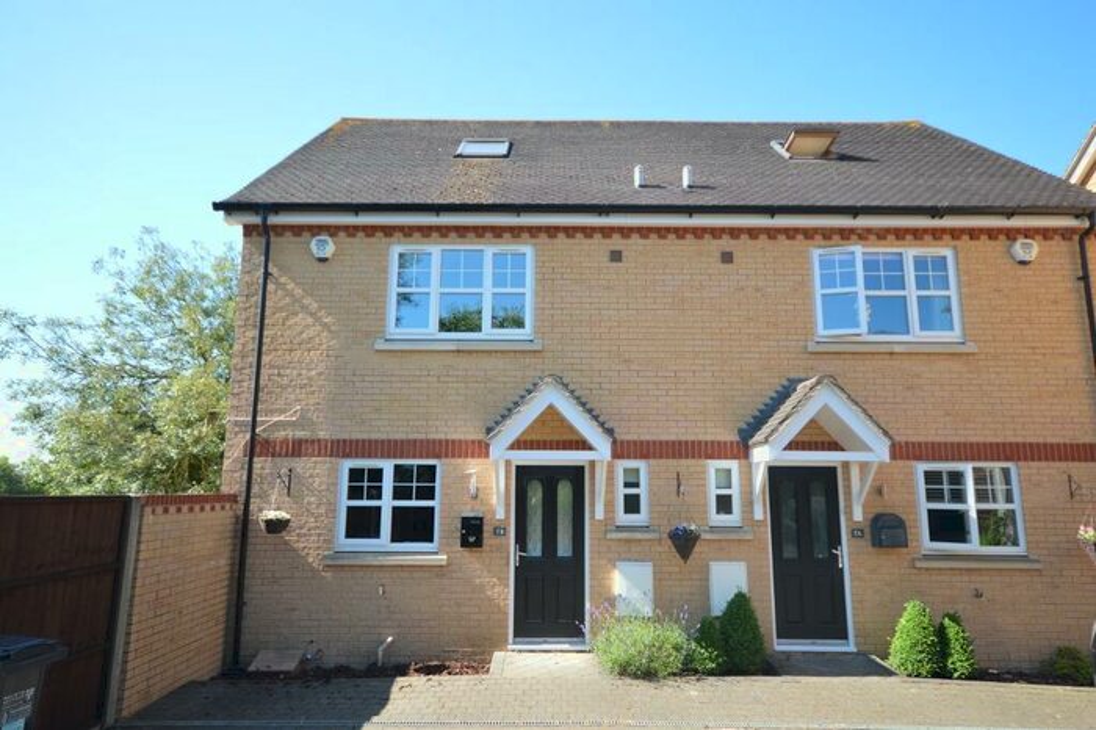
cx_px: 548
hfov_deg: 81.2
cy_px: 365
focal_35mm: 21
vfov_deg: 59.4
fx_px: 639
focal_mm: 14
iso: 125
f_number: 5.6
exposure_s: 1/125
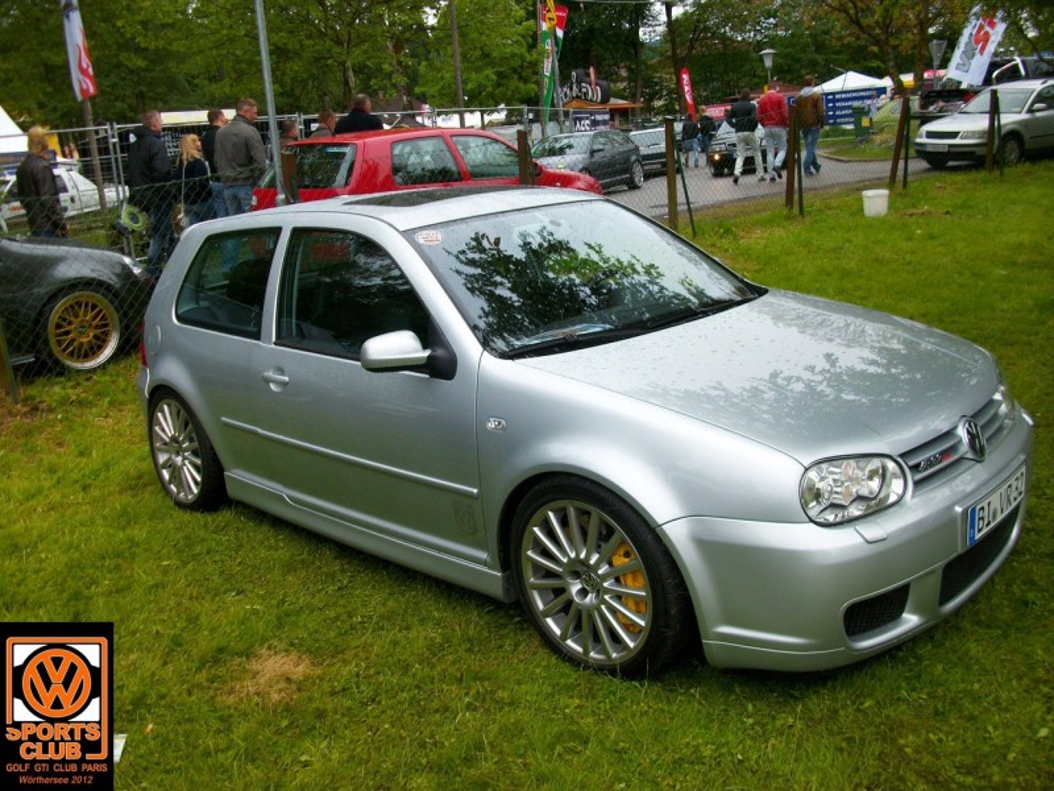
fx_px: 1035
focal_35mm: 34
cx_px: 527
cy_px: 396
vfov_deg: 41.8
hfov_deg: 54.0
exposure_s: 1/214
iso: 80
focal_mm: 5.7
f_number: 2.9
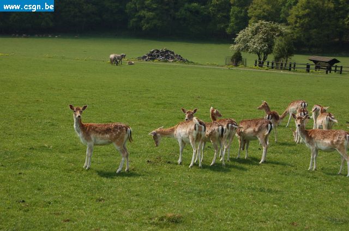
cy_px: 116
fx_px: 798
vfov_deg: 16.5
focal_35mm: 82
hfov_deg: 24.7
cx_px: 174
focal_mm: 55
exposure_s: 1/250
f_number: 9.5
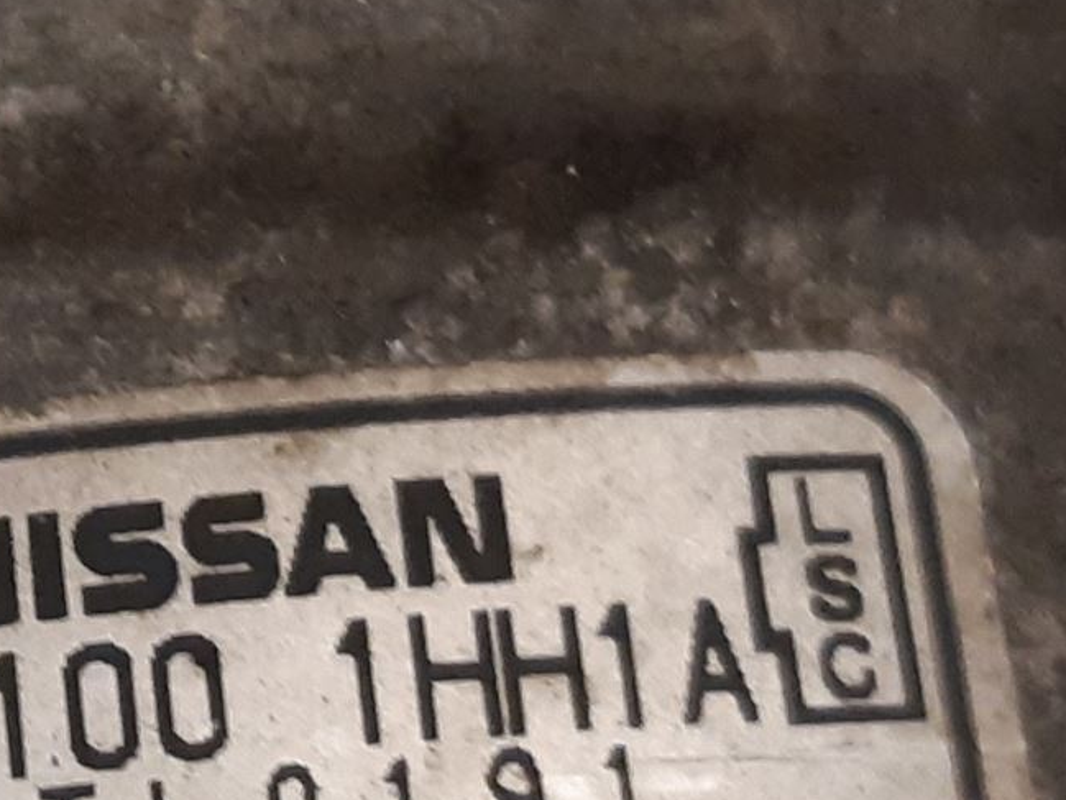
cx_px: 31
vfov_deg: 17.8
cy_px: 664
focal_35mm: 82
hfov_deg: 23.0
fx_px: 2526
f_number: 1.7
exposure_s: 1/50
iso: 250
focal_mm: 3.93
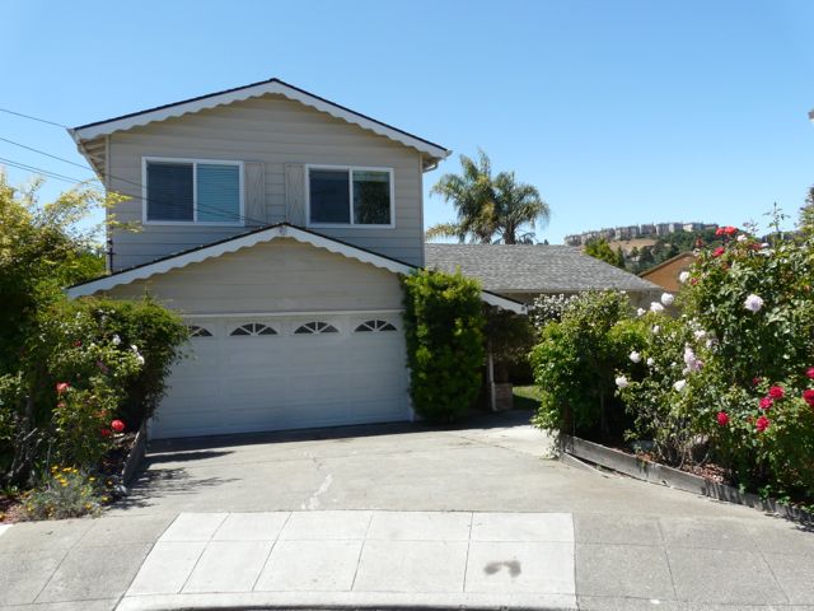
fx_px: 658
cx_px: 407
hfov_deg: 63.4
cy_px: 306
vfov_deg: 49.7
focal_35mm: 28
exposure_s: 1/320
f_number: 5.6
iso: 100
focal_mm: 4.6
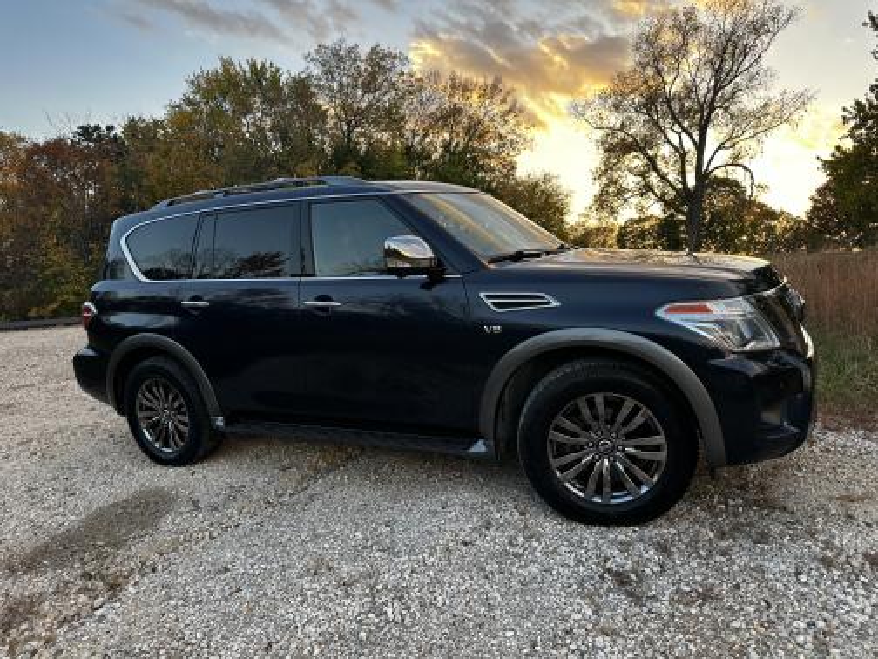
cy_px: 330
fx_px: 609
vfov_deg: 56.8
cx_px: 439
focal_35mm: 24
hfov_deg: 71.6
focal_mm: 6.86
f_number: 1.78
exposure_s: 1/204
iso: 64
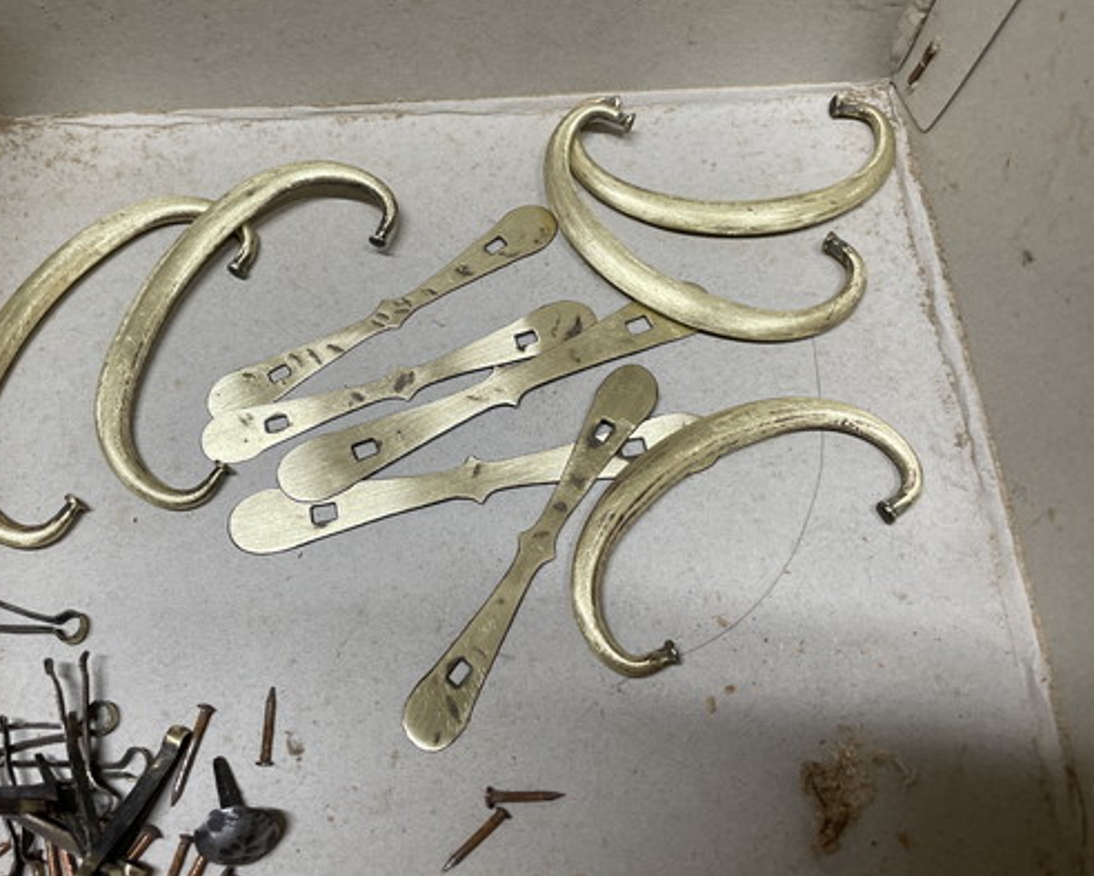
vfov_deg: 44.4
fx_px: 1069
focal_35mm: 33
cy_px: 365
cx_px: 436
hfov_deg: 53.8
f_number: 1.6
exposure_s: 1/100
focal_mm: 4.2
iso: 125
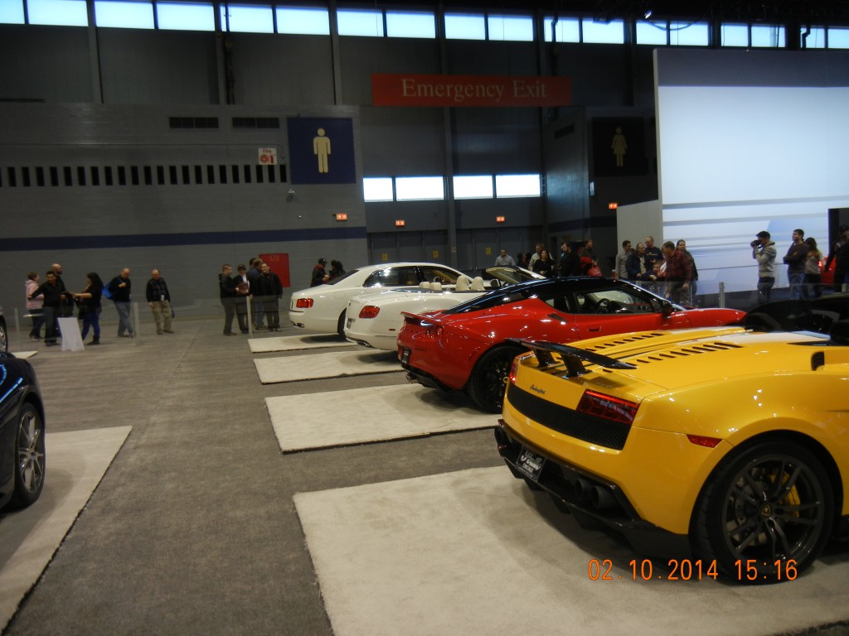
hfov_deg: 60.0
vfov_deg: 46.8
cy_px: 318
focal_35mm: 30
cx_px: 424
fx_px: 736
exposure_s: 1/58.7
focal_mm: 5.4
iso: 173
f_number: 3.5
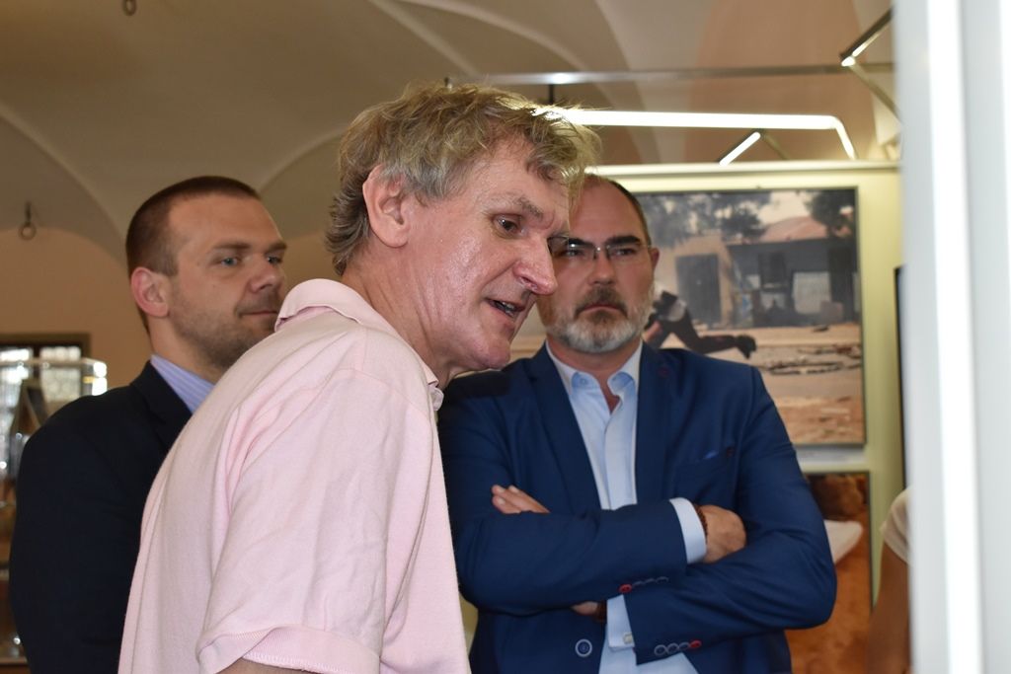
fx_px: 1517
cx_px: 506
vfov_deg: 25.1
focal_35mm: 54
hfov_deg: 36.9
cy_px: 337
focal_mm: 36
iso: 900
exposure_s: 1/60
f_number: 6.3
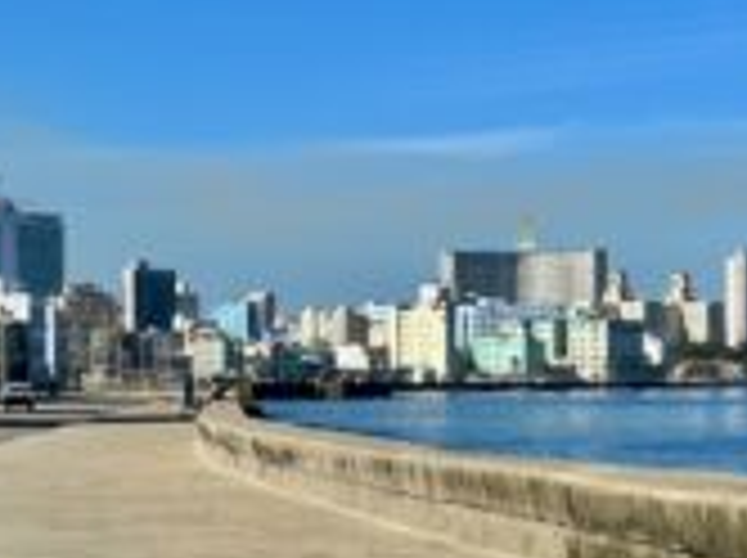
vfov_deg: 12.7
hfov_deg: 17.0
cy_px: 441
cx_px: 266
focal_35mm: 116
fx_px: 2500
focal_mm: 6.86
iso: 64
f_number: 1.78
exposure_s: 1/6211
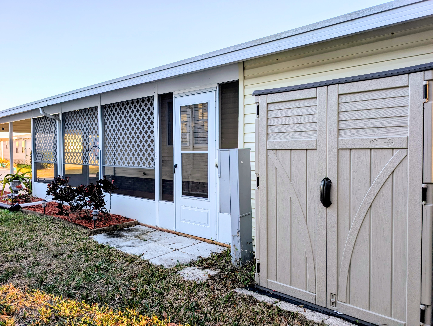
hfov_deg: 71.5
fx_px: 301
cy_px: 163
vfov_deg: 56.9
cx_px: 216
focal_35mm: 24
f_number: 1.68
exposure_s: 1/336
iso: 18
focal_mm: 6.9
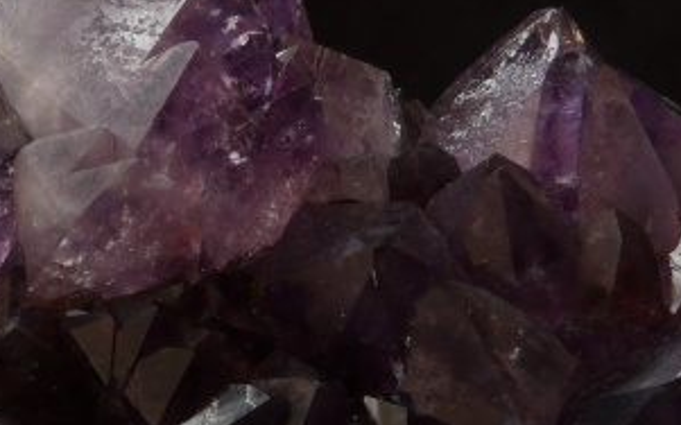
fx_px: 2394
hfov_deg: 16.1
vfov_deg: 10.2
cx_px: 156
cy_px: 192
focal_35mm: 129
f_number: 8
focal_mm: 10
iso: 100
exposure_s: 2
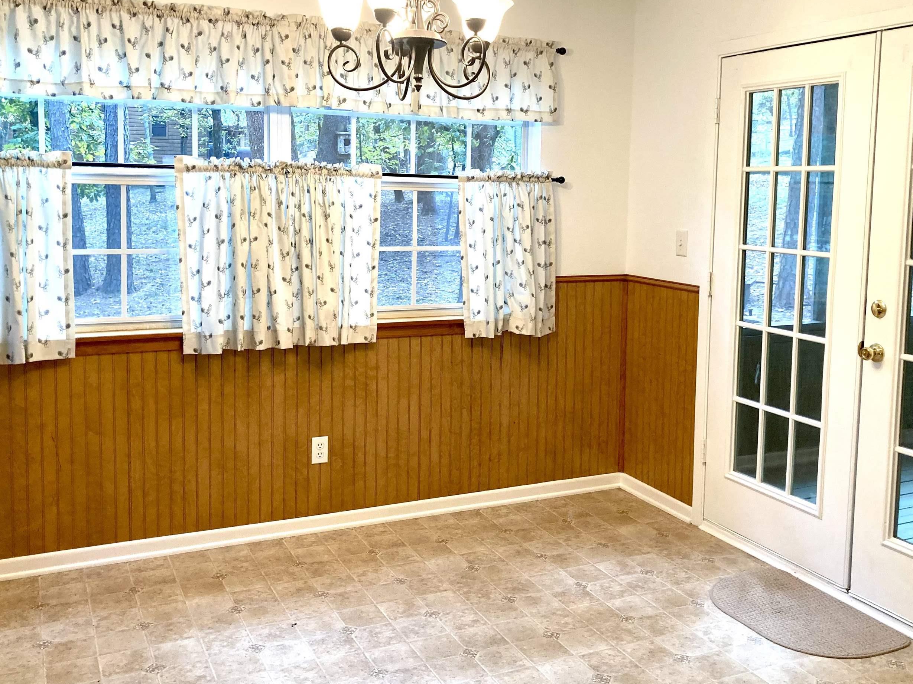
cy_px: 276
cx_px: 493
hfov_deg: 52.6
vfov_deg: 40.5
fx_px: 923
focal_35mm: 35
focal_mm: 3.99
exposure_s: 1/60
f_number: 1.8
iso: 100
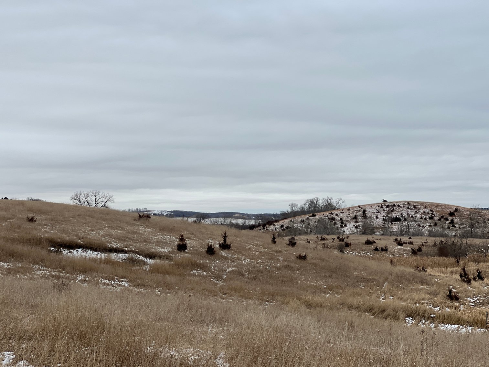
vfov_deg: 19.1
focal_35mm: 77
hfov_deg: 25.3
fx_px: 1088
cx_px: 244
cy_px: 184
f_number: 2.8
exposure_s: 1/649
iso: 32
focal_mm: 9
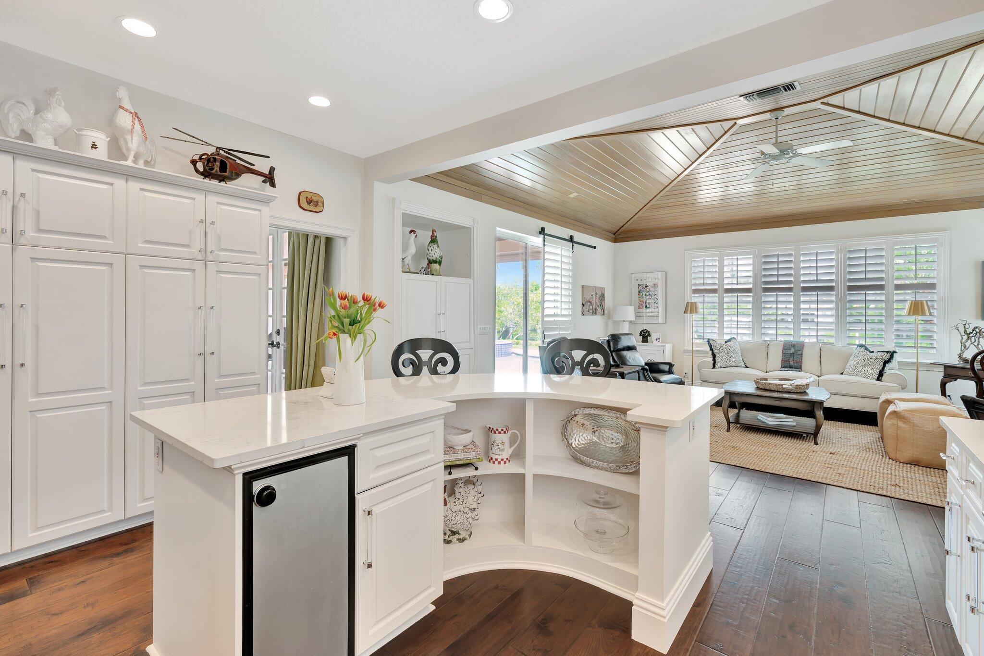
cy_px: 328
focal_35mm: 16
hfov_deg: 96.7
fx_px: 437
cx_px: 492
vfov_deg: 73.8
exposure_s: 1/6
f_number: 5.6
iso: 100
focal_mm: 16
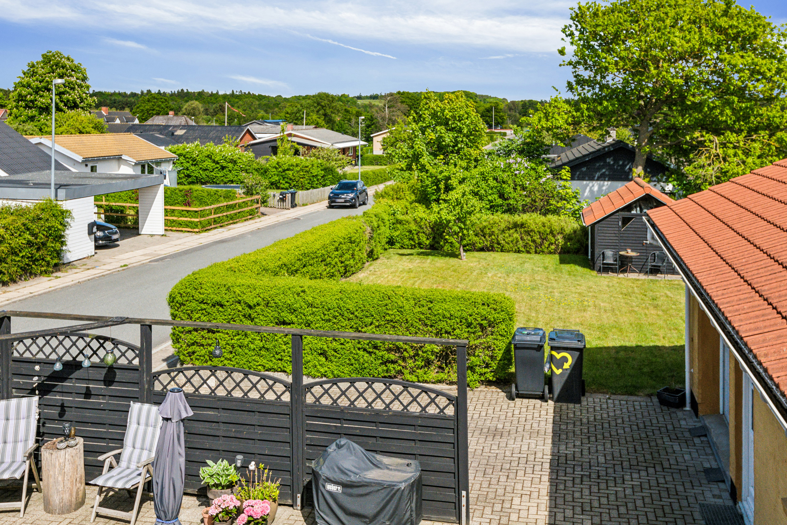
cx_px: 394
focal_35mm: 35
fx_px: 765
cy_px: 262
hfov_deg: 54.4
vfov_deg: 37.9
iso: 800
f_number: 11
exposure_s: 1/2500
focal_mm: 35
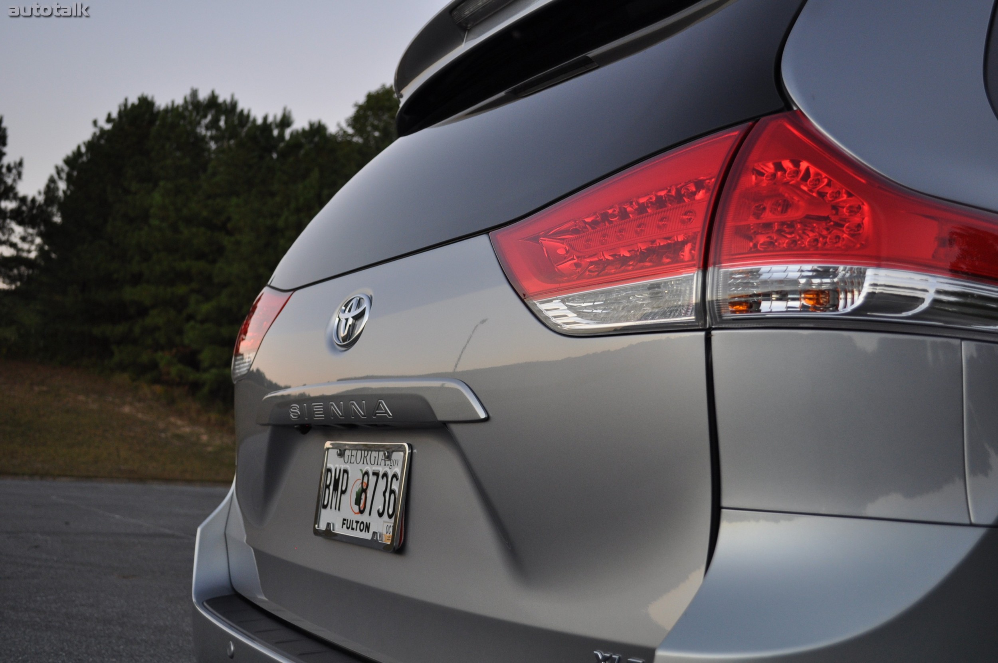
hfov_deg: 49.6
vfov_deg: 34.1
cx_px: 499
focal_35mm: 39
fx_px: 1080
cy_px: 332
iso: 450
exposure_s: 1/60
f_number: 4.2
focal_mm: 26
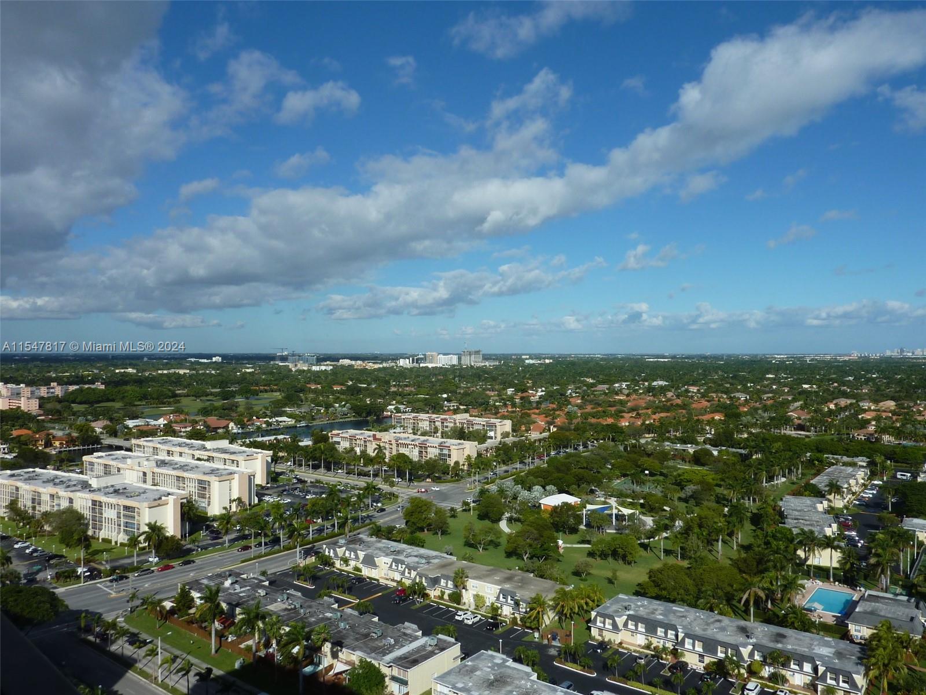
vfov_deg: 54.9
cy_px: 348
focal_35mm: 25
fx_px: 669
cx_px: 463
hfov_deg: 69.4
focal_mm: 4.1
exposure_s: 1/640
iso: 80
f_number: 5.6
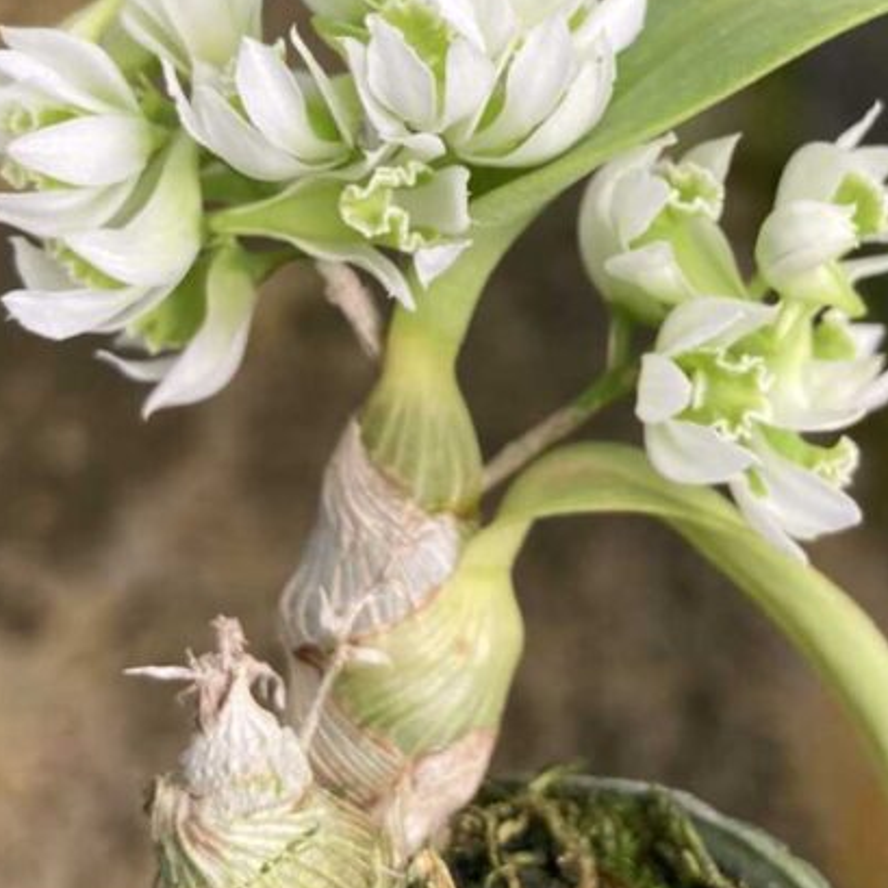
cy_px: 217
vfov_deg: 27.3
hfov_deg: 27.6
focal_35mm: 62
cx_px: 543
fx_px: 1799
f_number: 1.8
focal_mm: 3.99
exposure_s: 1/122
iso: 32
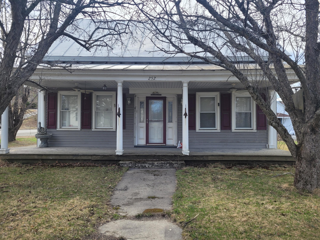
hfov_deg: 67.3
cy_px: 120
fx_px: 240
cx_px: 160
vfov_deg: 53.1
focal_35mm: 26
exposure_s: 1/885
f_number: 1.8
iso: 40
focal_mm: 5.4
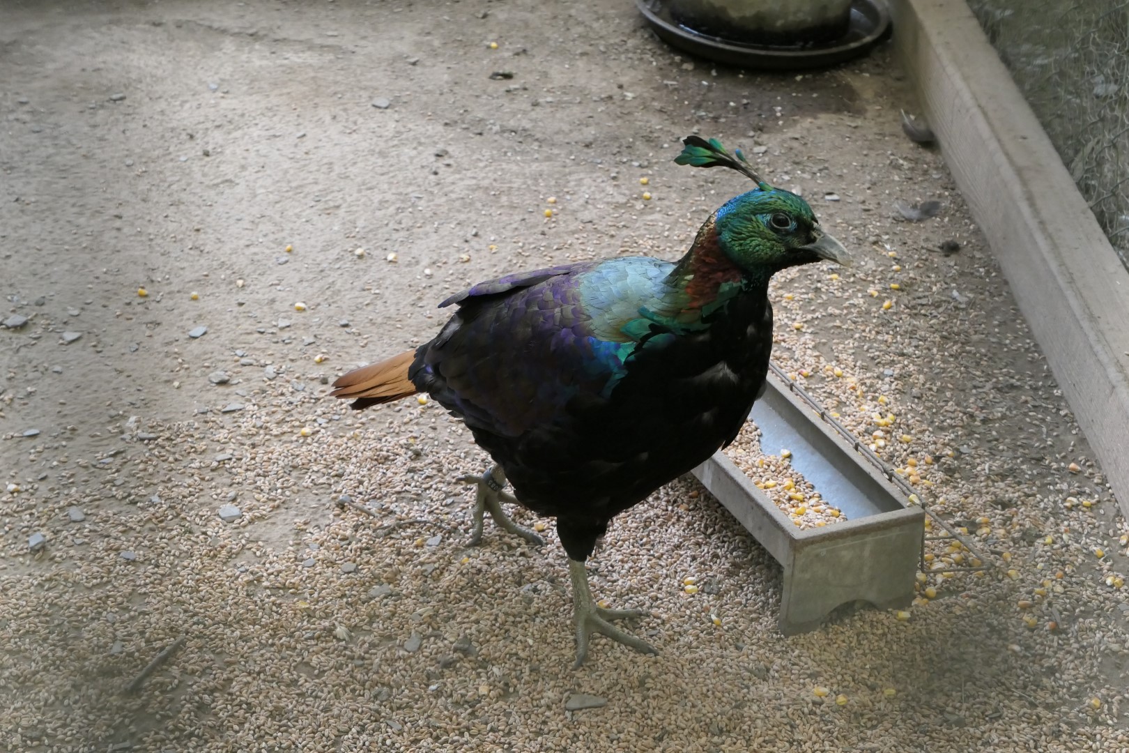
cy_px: 376
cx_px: 564
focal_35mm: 72
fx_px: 2258
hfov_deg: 28.1
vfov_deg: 18.9
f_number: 4
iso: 1250
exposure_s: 1/125
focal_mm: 26.4
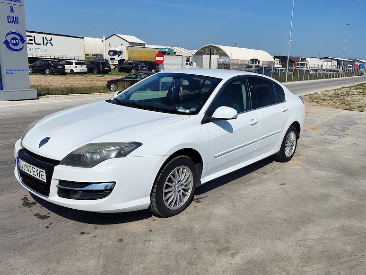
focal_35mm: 31
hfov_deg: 58.3
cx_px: 196
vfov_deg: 45.4
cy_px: 131
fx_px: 328
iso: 100
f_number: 1.8
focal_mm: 5.56
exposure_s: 1/3110
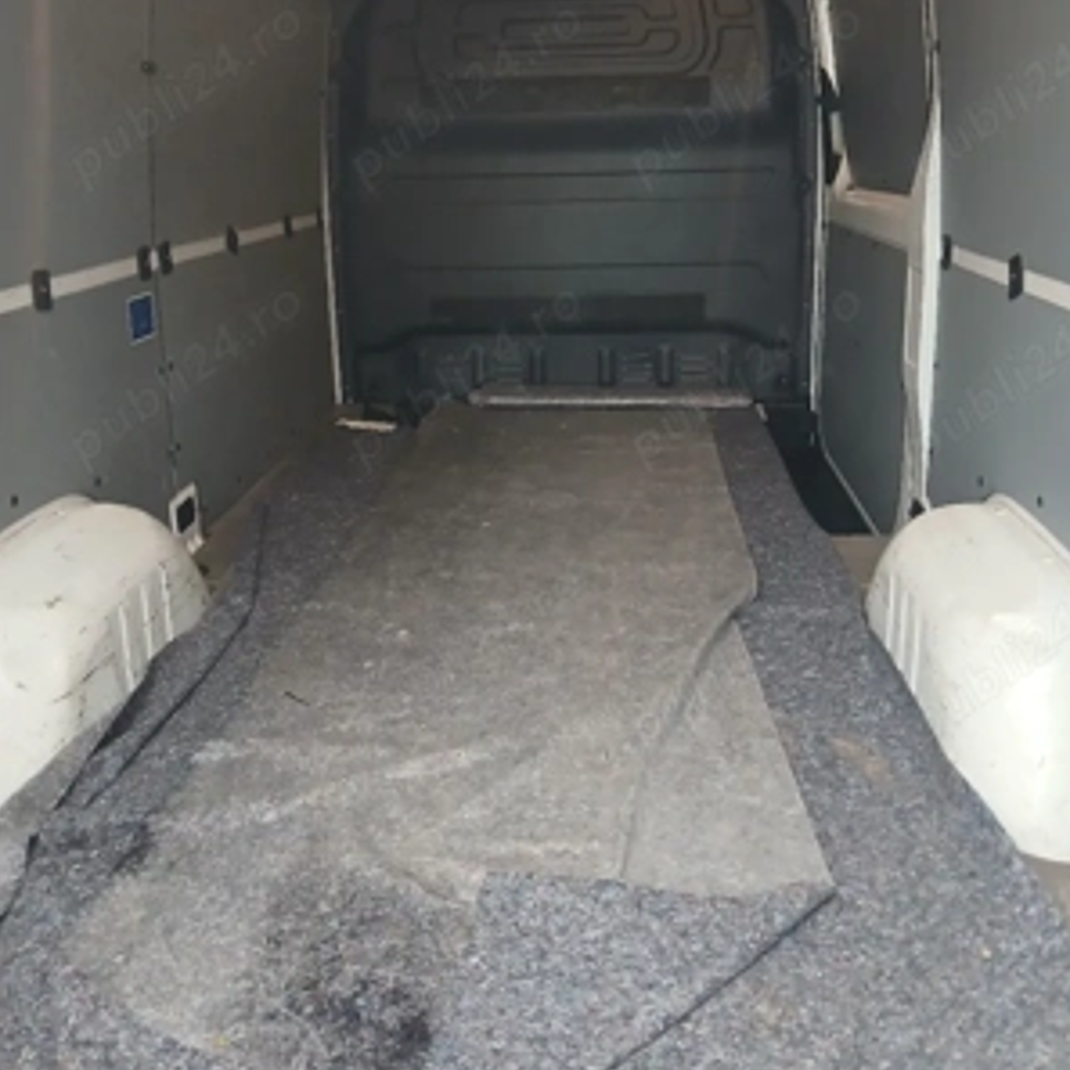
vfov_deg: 52.1
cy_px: 418
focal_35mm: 31
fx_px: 1084
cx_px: 537
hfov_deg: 52.5
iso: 320
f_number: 1.8
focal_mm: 3.98
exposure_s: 1/25.1
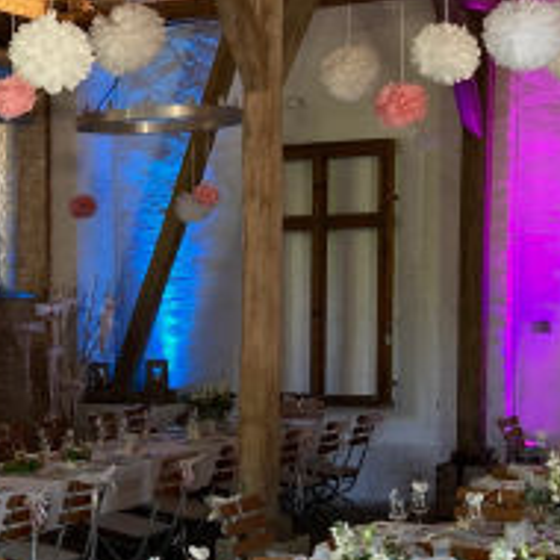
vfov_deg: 20.5
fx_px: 1537
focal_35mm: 84
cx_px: -56
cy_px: 423
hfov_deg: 19.7
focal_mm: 3.99
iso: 160
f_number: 1.8
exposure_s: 1/40
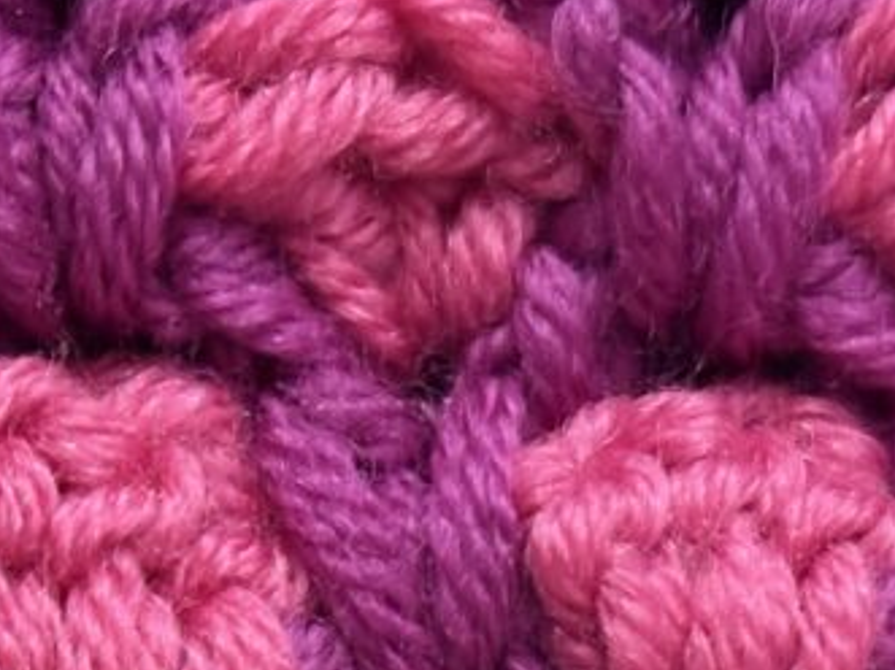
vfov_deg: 9.0
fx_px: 4161
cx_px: -205
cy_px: 937
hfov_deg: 12.0
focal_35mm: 161
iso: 400
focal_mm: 5.96
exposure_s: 1/20
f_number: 1.6
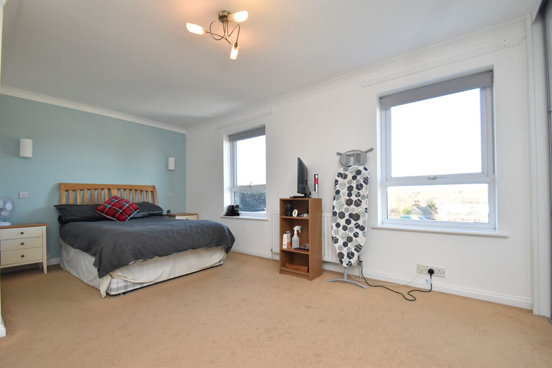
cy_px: 184
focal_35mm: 15
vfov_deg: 77.3
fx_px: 230
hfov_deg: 100.4
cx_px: 276
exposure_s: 1/200
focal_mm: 10
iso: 800
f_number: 5
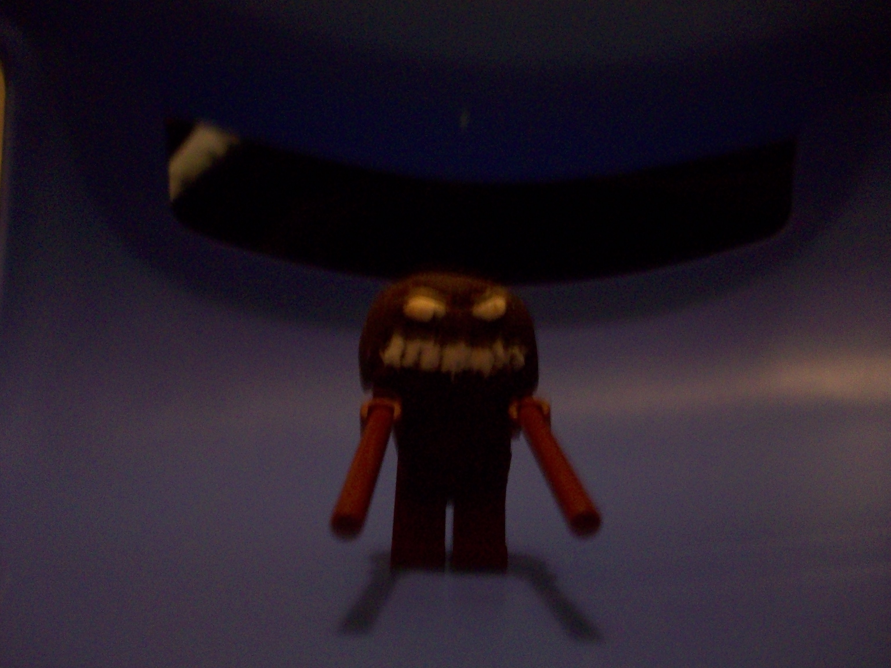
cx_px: 446
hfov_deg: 54.0
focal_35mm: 34
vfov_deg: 41.8
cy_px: 334
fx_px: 875
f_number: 2.8
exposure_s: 1/8
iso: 200
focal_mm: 5.7
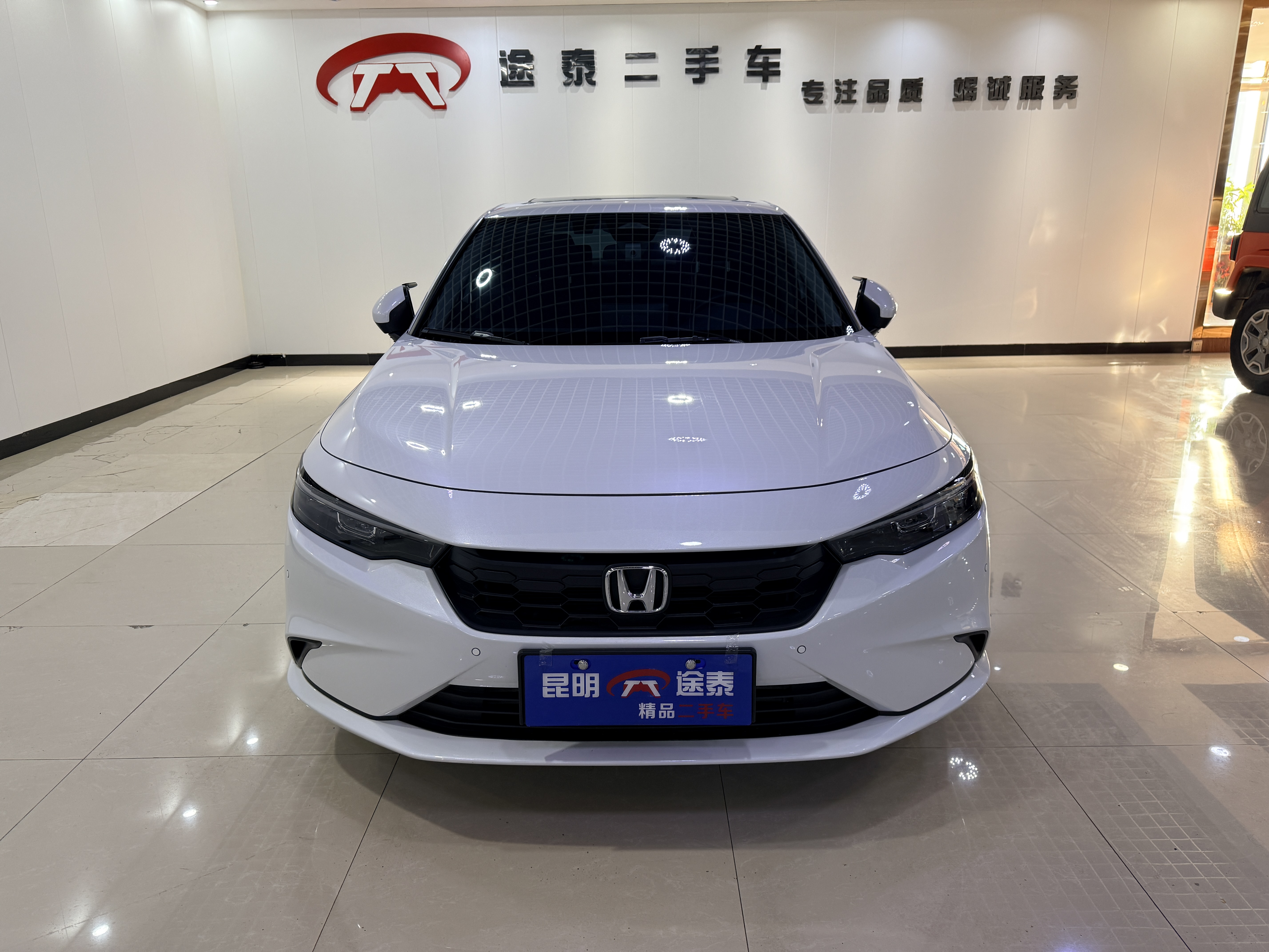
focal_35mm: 24
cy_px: 476
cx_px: 634
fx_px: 880
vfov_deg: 56.8
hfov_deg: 71.6
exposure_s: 1/121
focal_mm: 6.76
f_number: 1.78
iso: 160
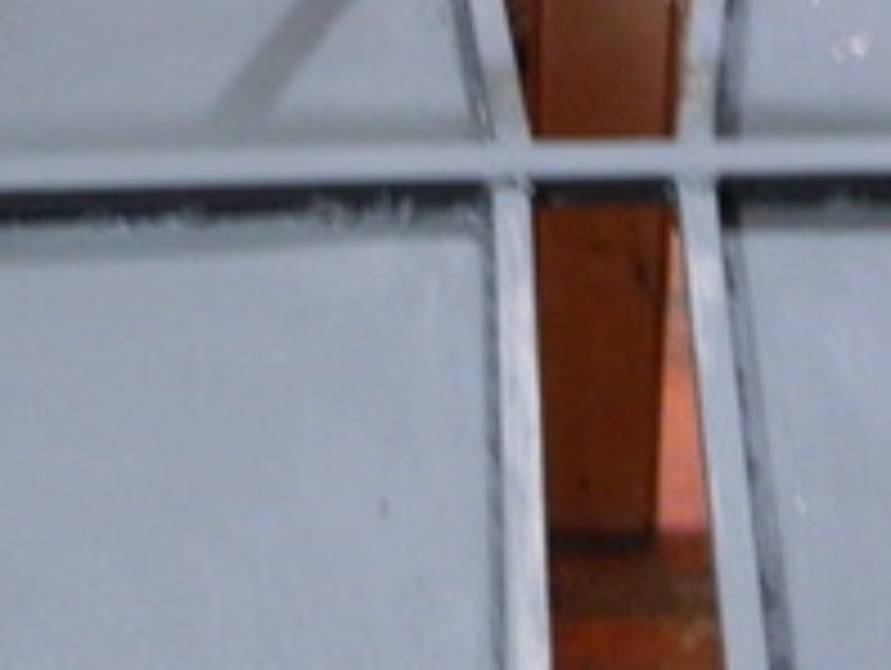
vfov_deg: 14.8
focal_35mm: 100
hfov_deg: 19.6
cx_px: 513
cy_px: 310
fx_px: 2577
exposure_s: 1/2.5
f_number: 3.2
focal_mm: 5.6
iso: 400
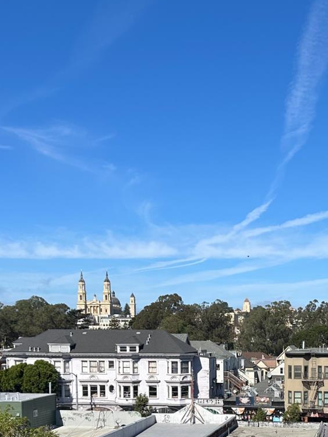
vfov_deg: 35.1
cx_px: 271
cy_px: 376
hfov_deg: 27.4
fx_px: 657
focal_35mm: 52
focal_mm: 5.7
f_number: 1.5
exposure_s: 1/5587
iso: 50
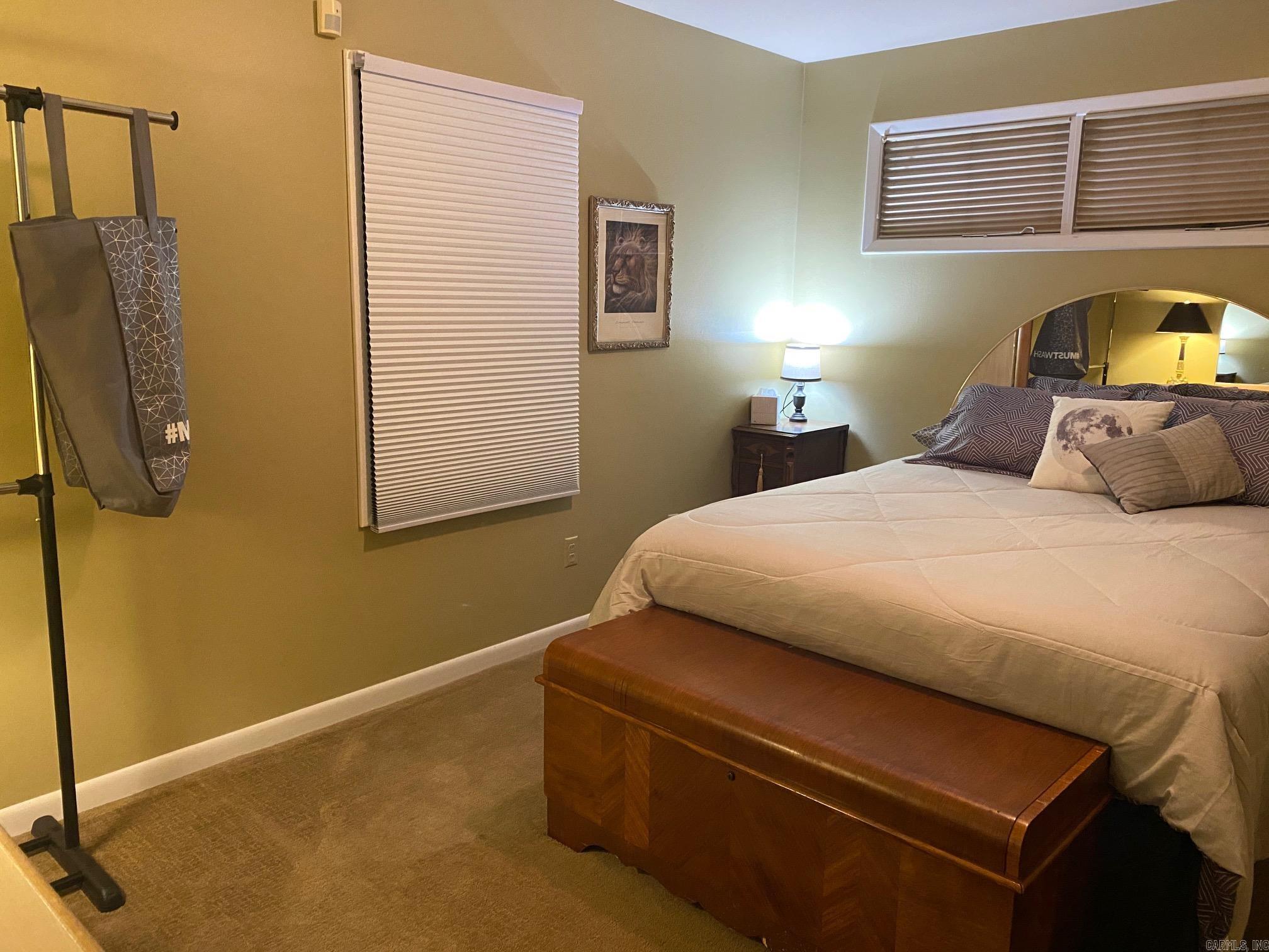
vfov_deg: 53.1
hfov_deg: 67.3
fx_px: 953
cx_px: 634
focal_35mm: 26
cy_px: 476
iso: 500
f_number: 1.8
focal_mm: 4.25
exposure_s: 1/40
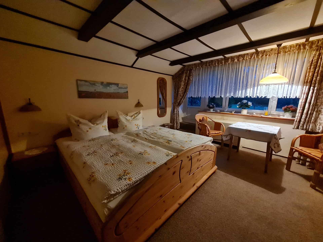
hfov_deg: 106.2
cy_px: 121
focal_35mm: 13
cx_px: 162
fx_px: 121
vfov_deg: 89.9
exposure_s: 1/33
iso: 800
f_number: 2.2
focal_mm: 1.7
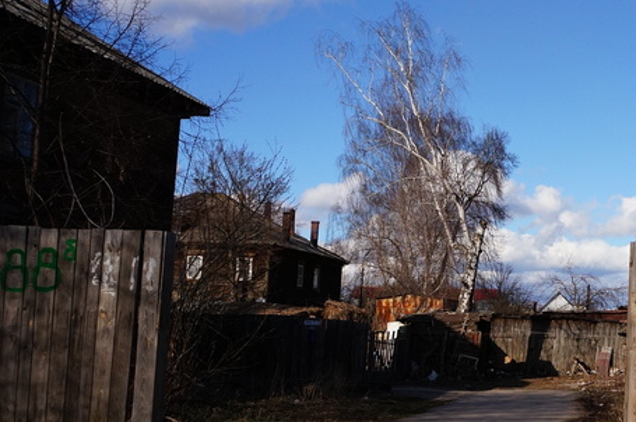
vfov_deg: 24.1
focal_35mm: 56
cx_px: 566
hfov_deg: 33.9
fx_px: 988
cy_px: 234
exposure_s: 1/2500
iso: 400
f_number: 5.6
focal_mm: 20
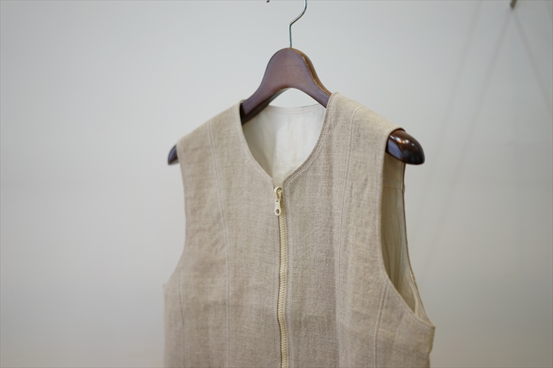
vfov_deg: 24.6
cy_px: 184
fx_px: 845
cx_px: 276
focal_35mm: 55
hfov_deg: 36.3
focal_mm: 55
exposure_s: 1/80
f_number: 1.8
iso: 100
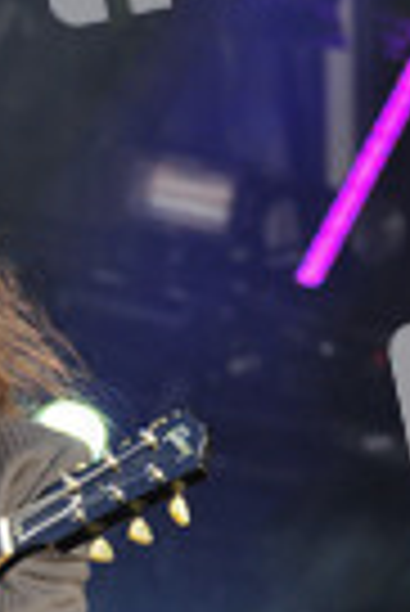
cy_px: 594
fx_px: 4881
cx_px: -149
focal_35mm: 286
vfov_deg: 7.2
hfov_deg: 4.8
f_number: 4.5
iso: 500
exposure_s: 1/640
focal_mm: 65
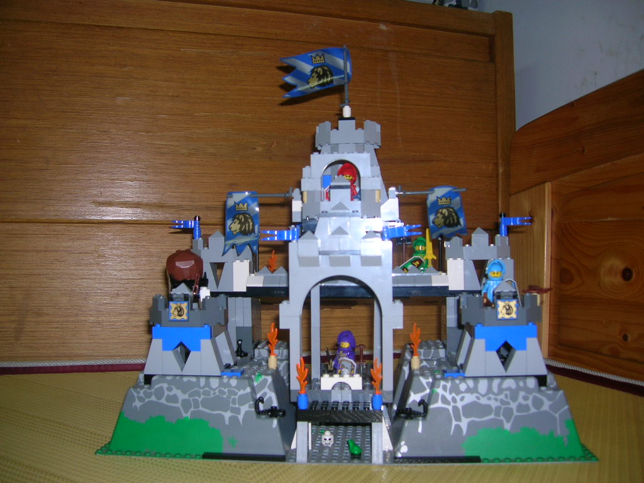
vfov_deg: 41.8
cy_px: 242
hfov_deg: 54.0
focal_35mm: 34
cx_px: 322
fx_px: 633
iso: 50
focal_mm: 5.7
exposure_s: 1/60.1
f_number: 2.9
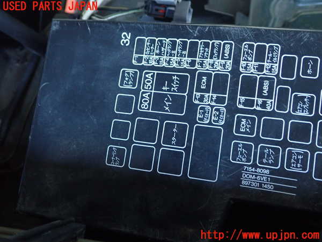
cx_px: 161
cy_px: 121
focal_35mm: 32
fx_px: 298
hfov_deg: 56.8
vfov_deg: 44.2
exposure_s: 1/25
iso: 800
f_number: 2.4
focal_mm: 5.87
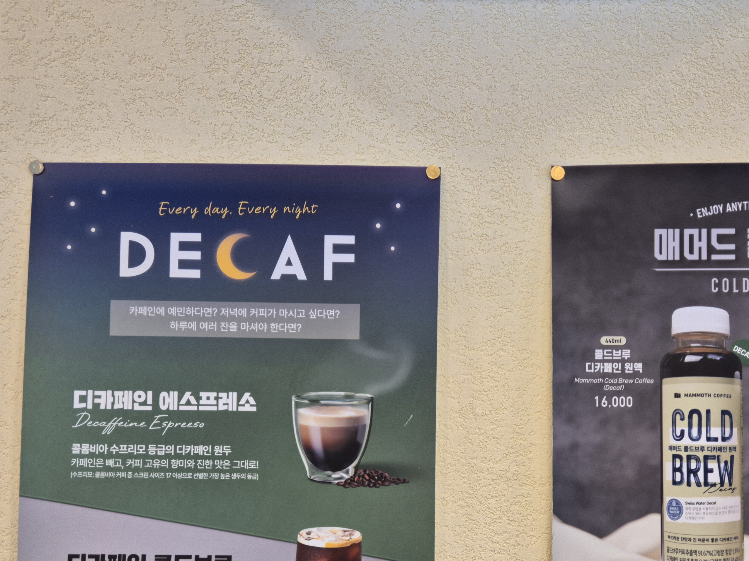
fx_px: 779
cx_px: 469
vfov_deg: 38.6
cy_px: 425
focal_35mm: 36
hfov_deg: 50.8
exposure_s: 1/120
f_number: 1.8
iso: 64
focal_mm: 5.4
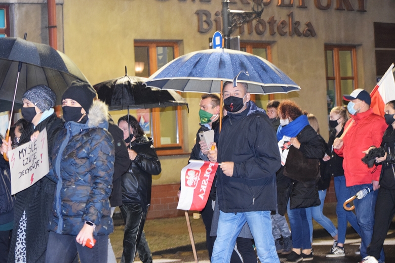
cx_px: 198
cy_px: 132
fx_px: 905
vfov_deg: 16.6
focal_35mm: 82
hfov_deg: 24.6
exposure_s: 1/60
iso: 2200
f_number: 4
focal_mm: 55
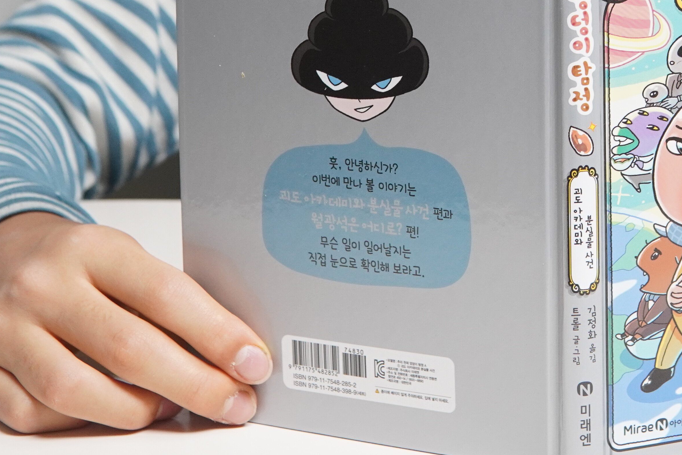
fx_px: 2160
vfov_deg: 11.8
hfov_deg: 17.8
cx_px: 552
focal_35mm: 114
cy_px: -84
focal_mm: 30
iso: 1000
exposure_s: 1/50
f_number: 5
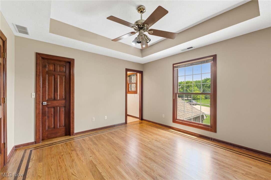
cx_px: 136
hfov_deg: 104.3
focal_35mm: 14
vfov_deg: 81.2
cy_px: 90
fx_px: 105
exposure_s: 1/160
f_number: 2.8
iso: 640
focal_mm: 14
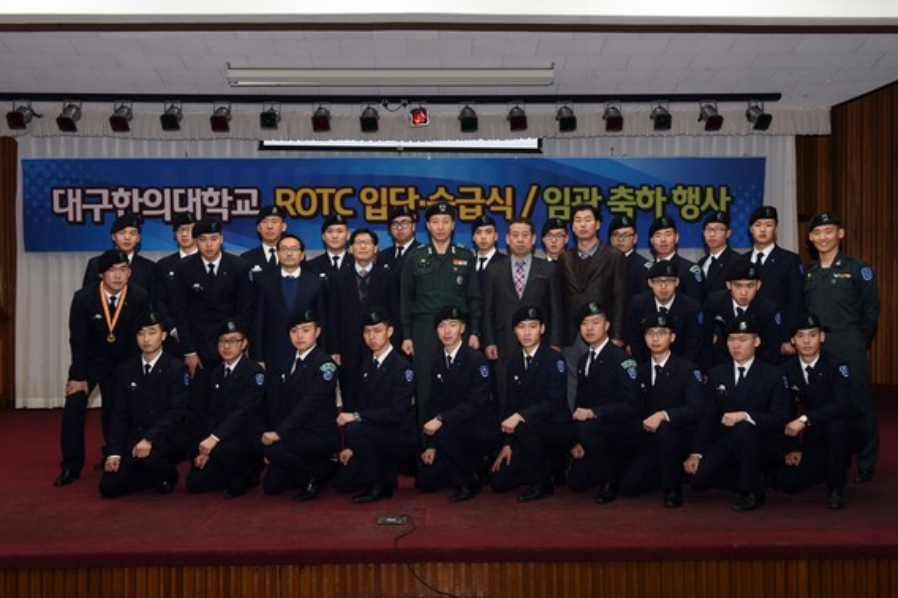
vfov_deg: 35.9
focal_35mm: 37
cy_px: 302
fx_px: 922
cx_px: 454
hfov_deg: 51.9
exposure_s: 1/60
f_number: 7.1
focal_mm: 35
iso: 800
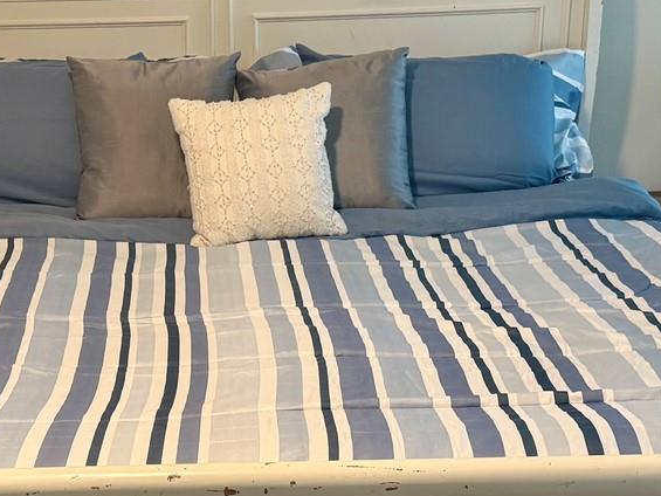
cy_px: 373
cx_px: 195
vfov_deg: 21.4
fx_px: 1299
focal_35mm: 68
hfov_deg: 28.3
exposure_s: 1/60
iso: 160
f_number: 1.78
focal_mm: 6.76
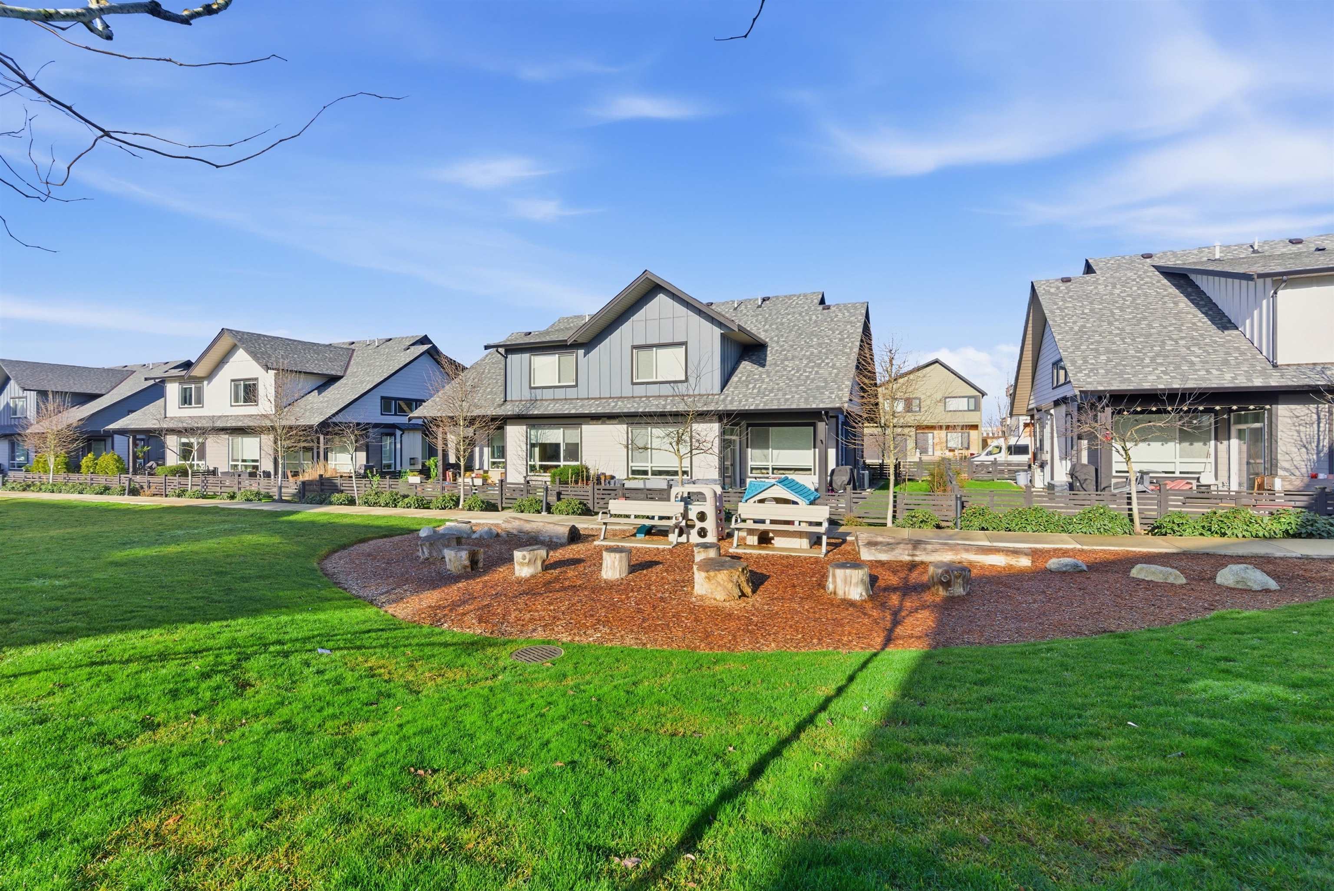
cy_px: 446
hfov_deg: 96.7
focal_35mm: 16
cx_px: 667
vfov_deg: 73.8
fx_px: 593
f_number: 9
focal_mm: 16
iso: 200
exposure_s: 1/250
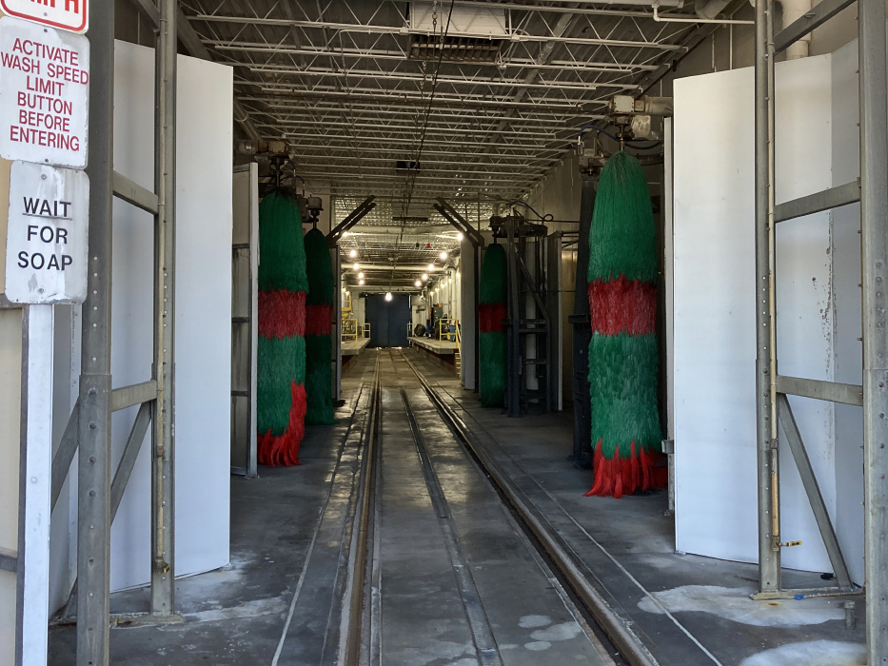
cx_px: 523
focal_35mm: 39
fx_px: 1001
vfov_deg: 36.8
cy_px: 300
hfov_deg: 47.6
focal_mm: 3.99
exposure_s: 1/120
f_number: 1.8
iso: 80
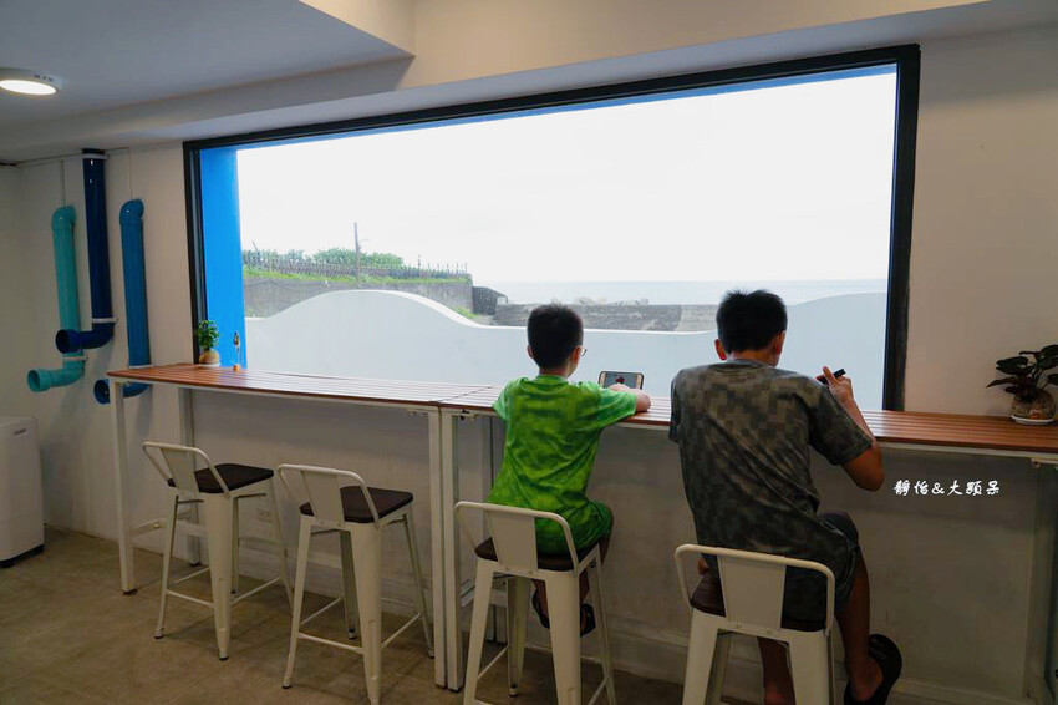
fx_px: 705
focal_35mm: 24
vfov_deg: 53.1
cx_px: 529
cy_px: 352
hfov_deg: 73.8
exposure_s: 1/100
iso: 320
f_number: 7.1
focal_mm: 24
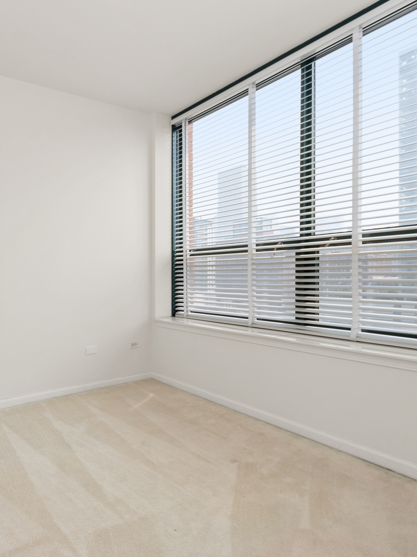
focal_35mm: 22
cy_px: 280
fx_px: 354
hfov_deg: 58.3
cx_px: 110
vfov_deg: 76.4
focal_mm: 10
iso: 160
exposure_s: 1/200
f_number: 7.1
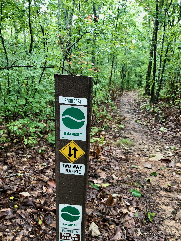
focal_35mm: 28
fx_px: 195
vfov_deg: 63.4
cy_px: 120
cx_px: 90
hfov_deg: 49.7
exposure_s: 1/17
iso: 40
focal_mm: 4
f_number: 1.8
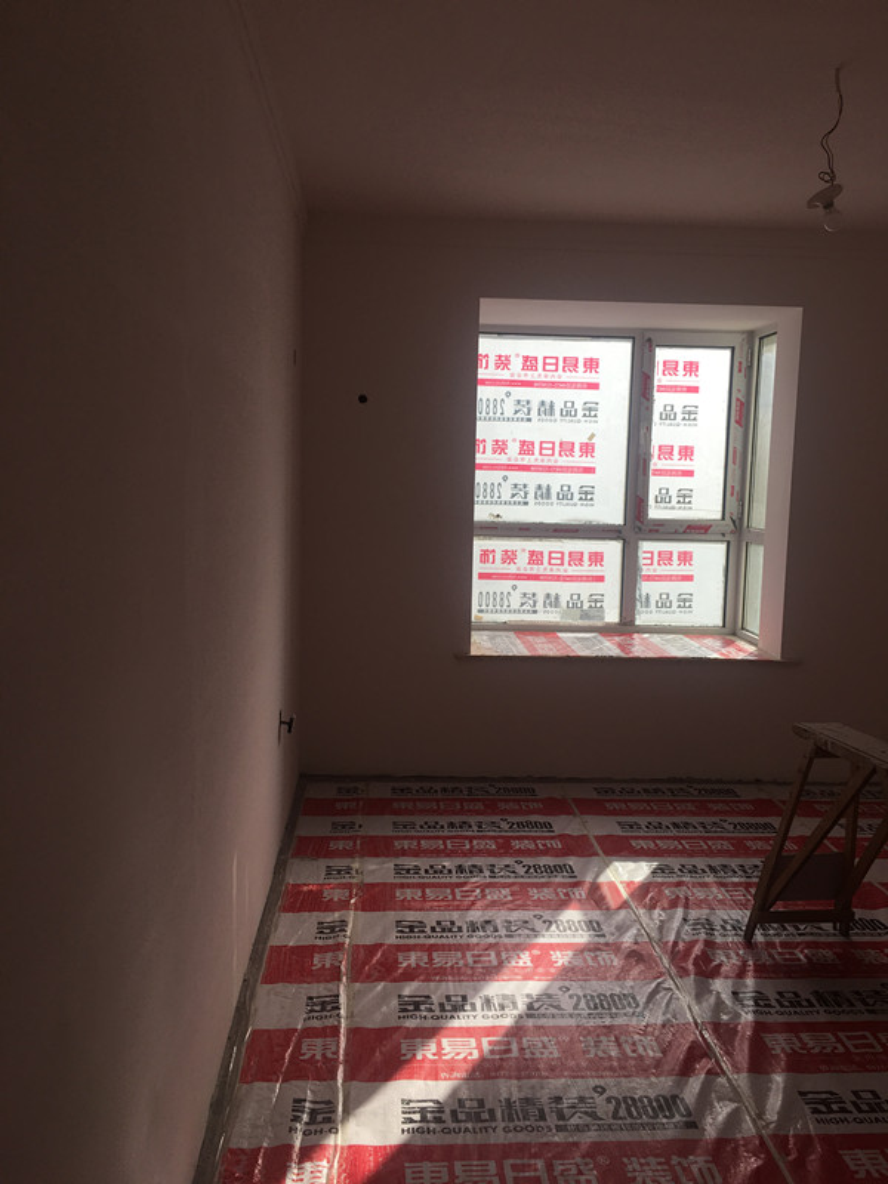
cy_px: 592
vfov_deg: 61.7
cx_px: 444
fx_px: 992
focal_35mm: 29
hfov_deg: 48.2
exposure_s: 1/855
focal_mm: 4.15
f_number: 2.2
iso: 25
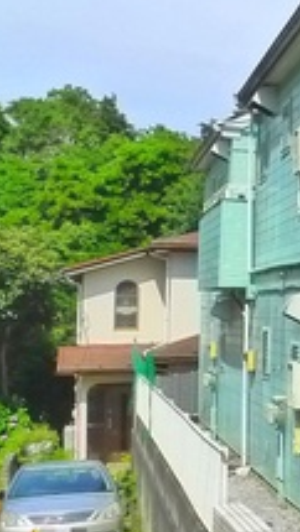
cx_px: 850
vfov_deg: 25.0
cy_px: 264
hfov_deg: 10.7
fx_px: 1202
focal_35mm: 85
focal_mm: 5.1
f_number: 4.5
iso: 400
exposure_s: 1/800
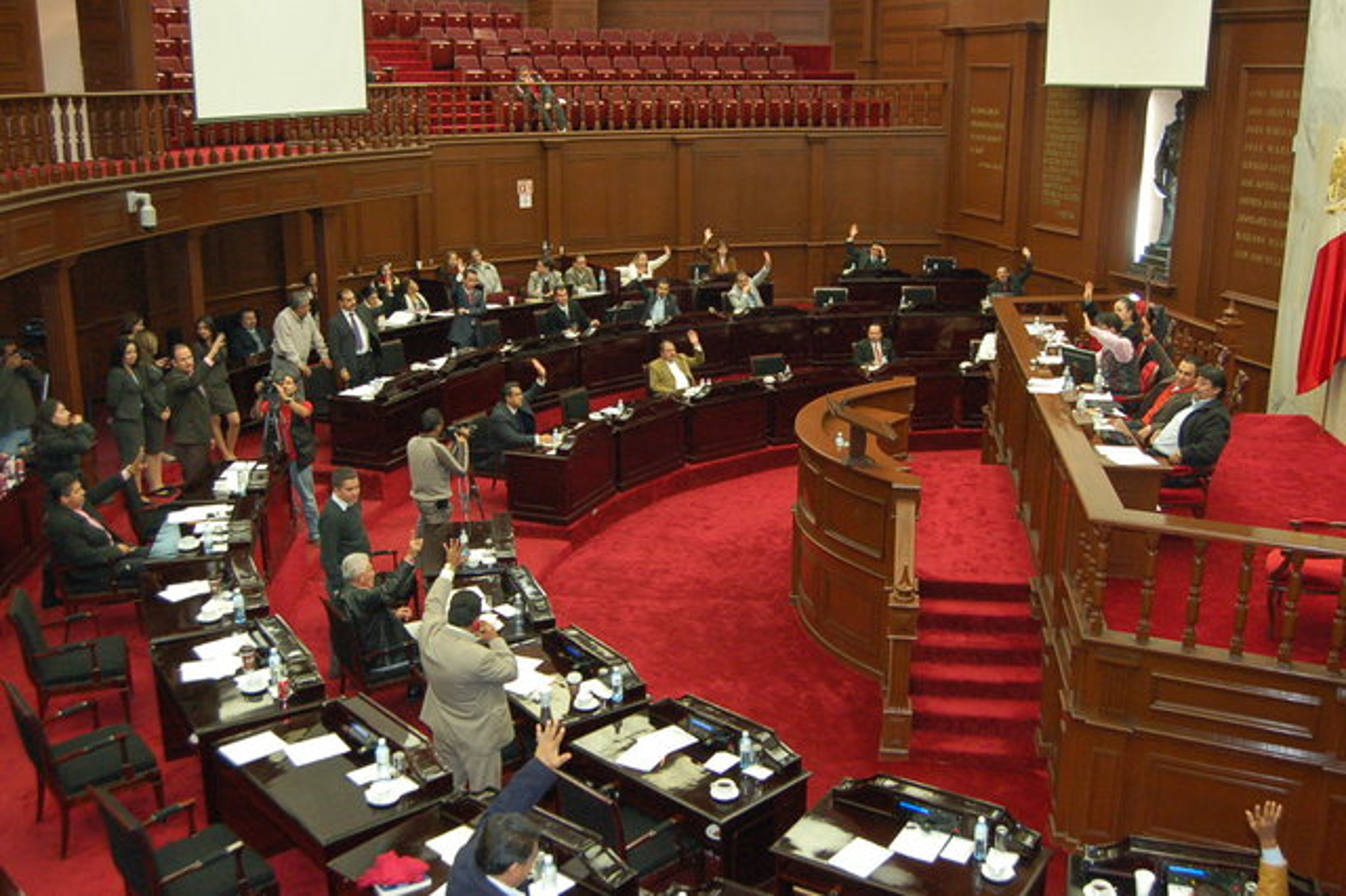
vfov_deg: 38.3
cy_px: 448
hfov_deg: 55.1
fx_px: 1289
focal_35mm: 34
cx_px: 673
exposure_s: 1/25
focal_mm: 23
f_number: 4
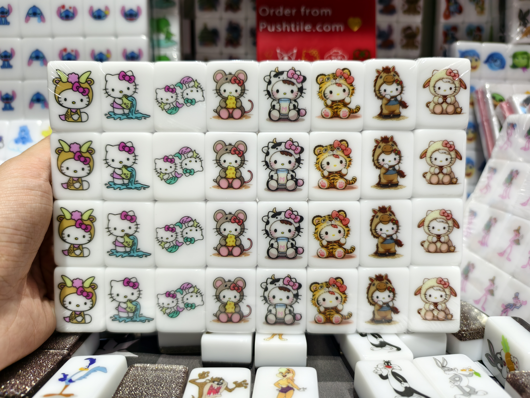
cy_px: 199
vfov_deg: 58.9
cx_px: 265
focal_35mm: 23
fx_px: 352
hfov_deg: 73.9
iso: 72
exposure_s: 1/337
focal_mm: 6.54
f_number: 1.57
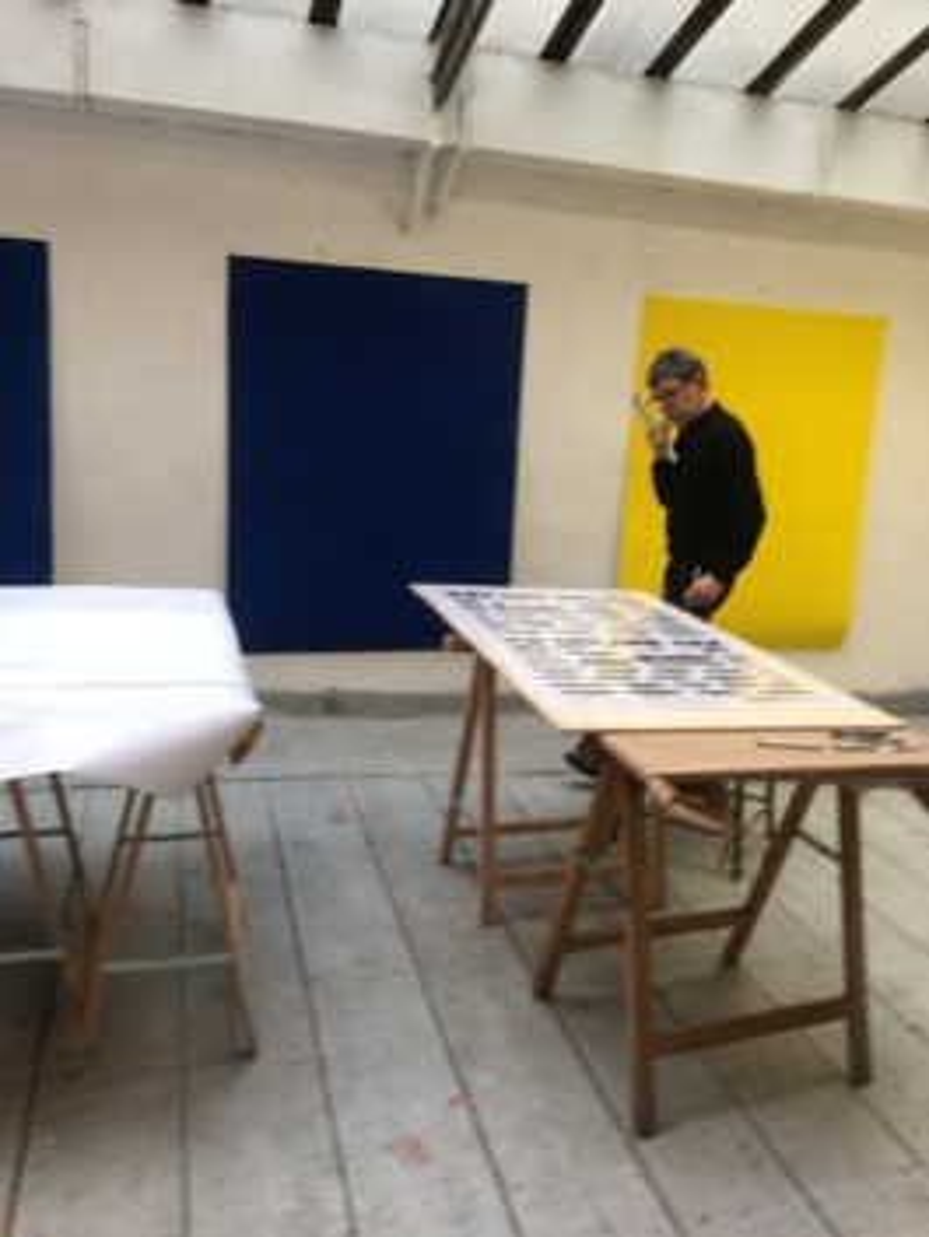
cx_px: 464
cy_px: 618
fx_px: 1037
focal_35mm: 29
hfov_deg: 48.3
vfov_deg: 61.6
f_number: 2.2
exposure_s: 1/50
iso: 25
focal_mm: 4.15
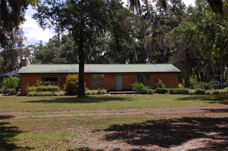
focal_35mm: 48
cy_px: 76
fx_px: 304
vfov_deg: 28.0
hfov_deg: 41.2
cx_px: 114
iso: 200
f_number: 8
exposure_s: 1/250
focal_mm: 32
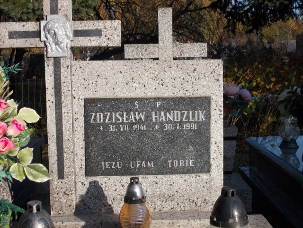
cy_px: 114
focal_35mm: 60
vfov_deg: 24.4
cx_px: 152
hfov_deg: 32.2
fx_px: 525
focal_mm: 8.5
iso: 80
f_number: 8
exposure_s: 1/125
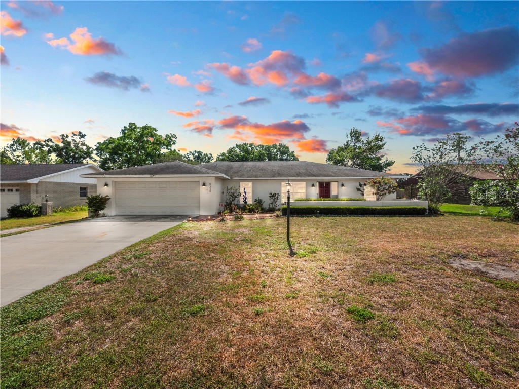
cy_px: 194
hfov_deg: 102.1
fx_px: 210
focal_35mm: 14
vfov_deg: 85.7
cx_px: 260
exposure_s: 1/250
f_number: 13
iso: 250
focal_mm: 7
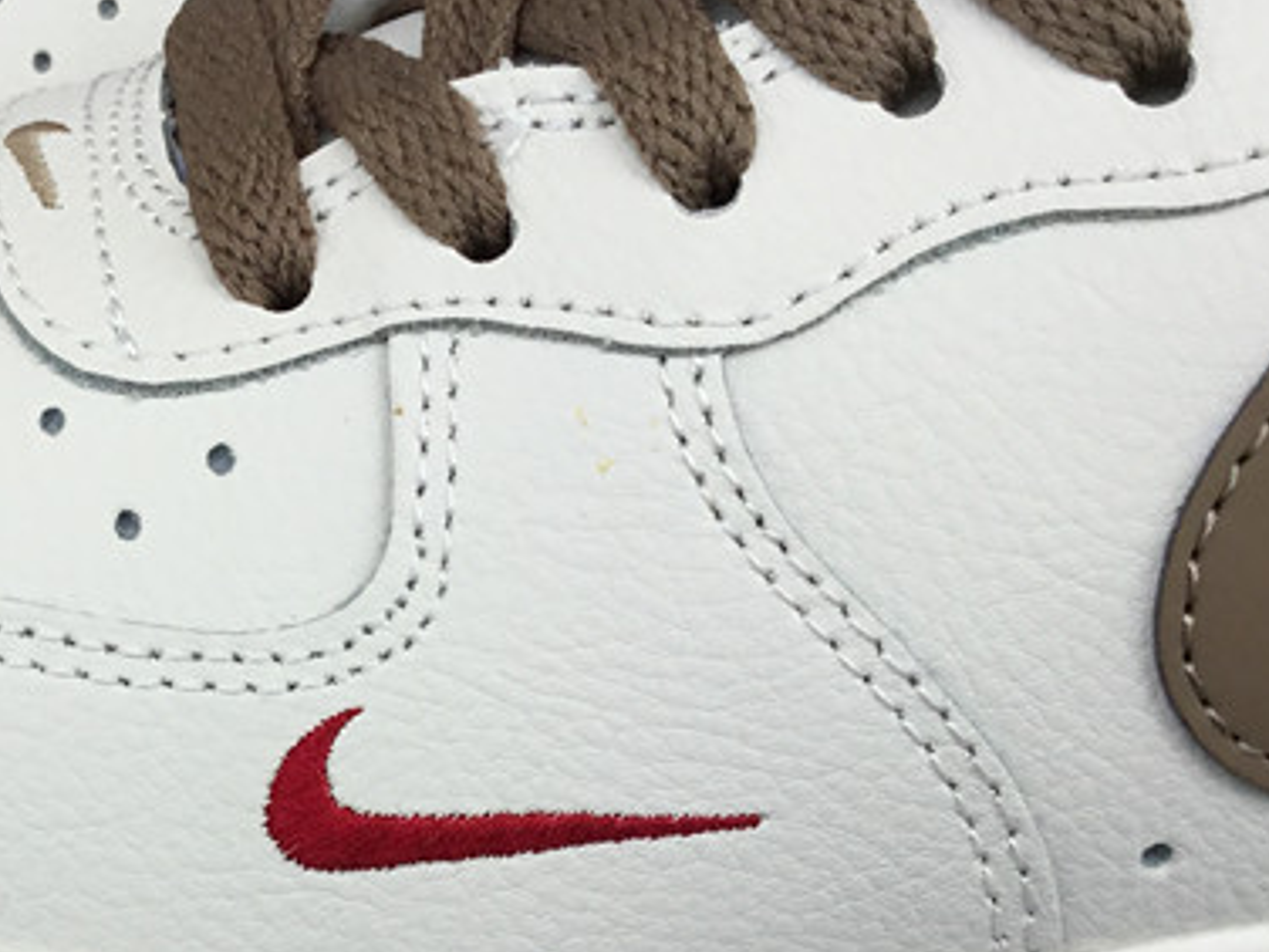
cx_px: 101
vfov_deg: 22.1
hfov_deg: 28.2
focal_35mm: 66
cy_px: 655
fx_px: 2420
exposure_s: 1/947
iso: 25
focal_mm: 3.3
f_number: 2.4
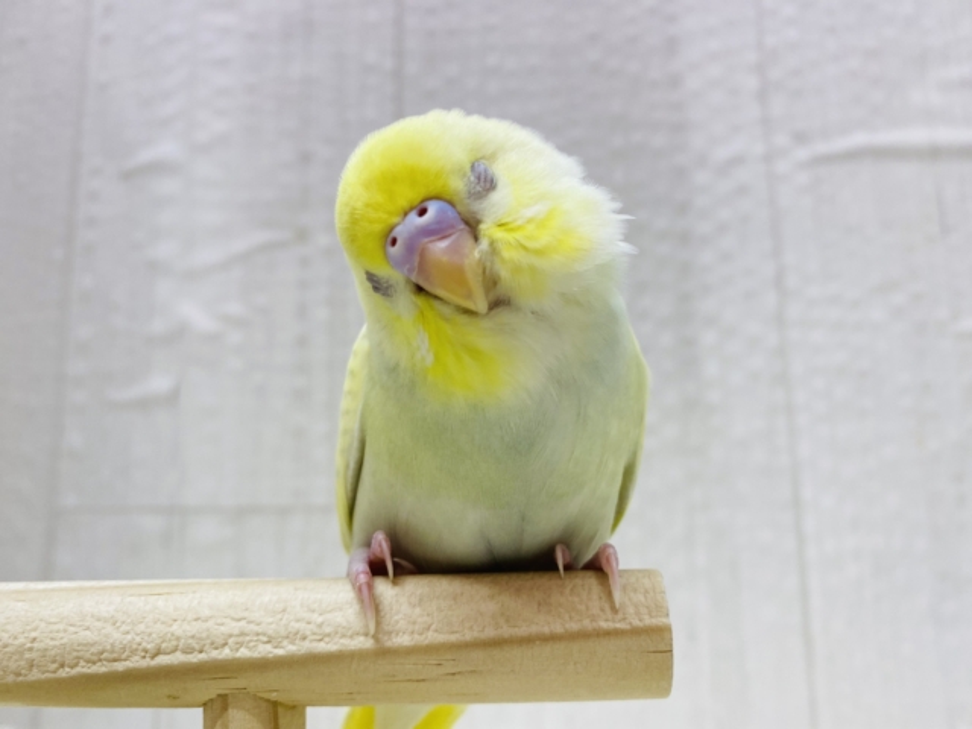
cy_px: 364
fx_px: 702
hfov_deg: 69.4
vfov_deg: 54.9
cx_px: 486
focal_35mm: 25
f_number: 1.8
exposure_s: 1/100
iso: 64
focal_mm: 4.25
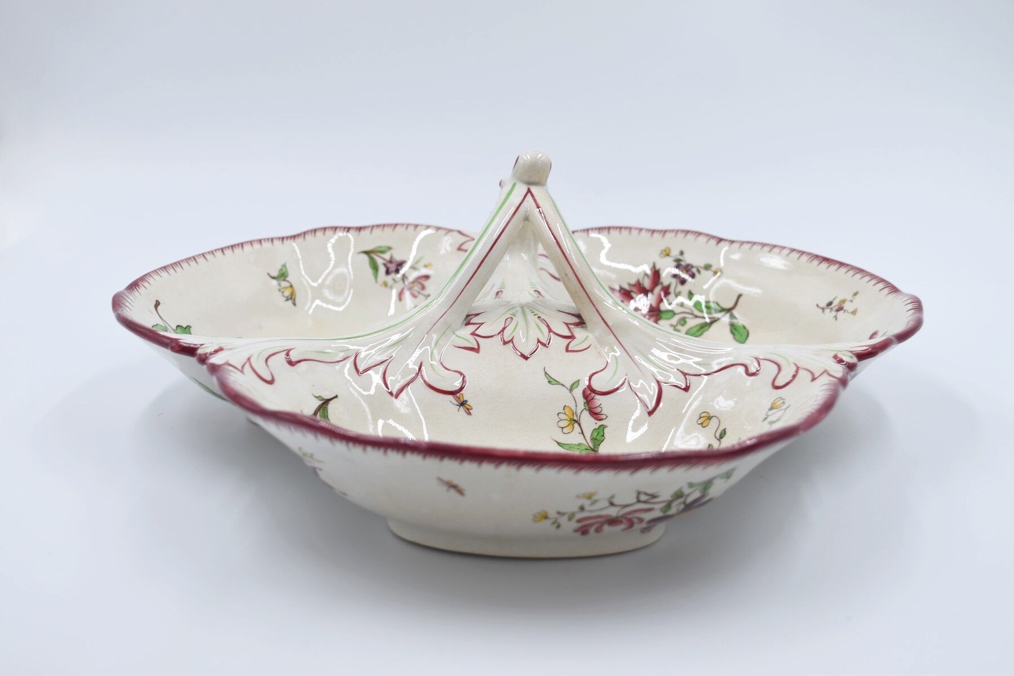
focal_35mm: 51
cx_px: 507
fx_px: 1436
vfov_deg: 26.5
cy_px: 338
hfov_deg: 38.9
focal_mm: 34
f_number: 5.6
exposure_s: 1/125
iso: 100
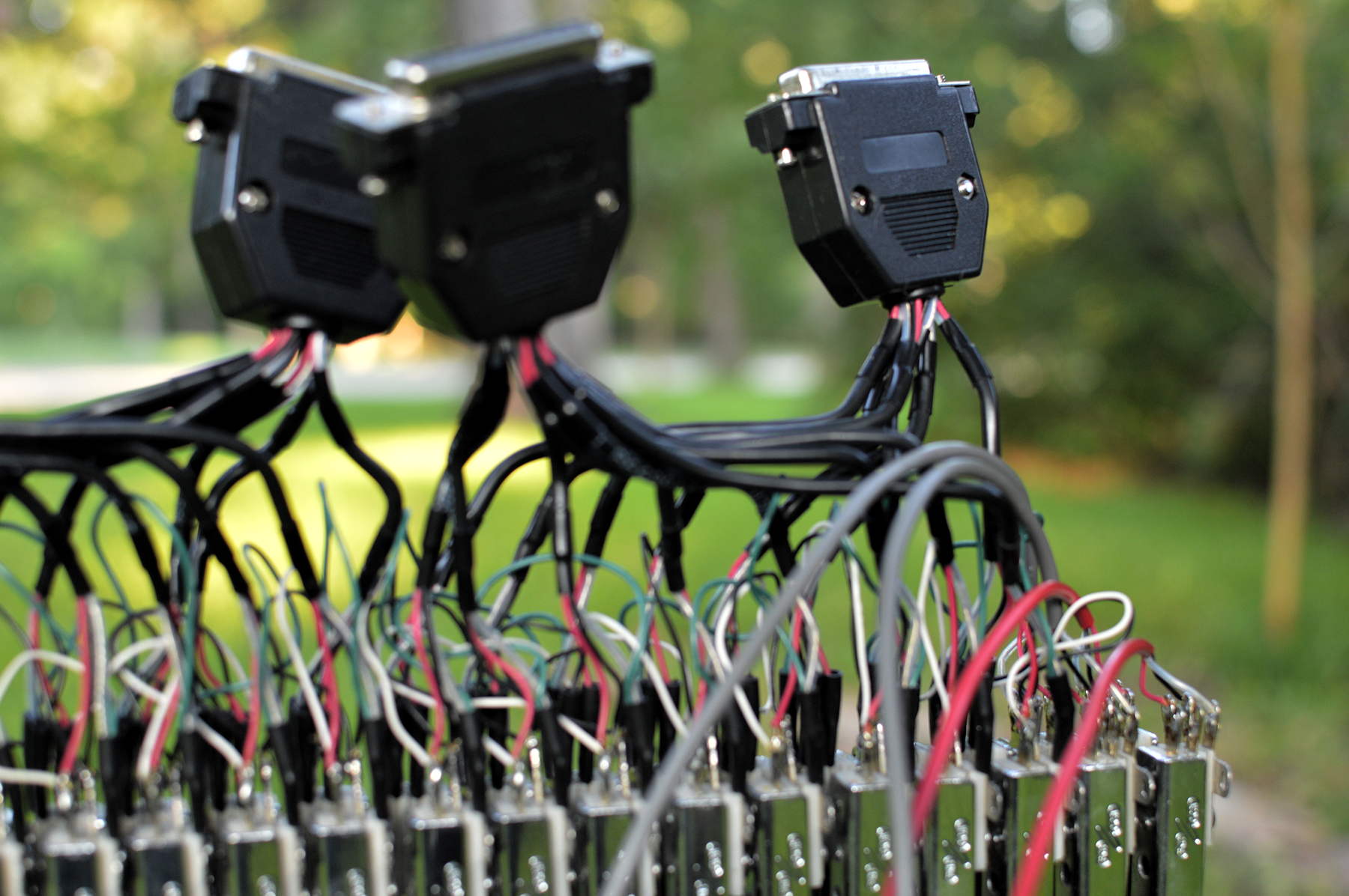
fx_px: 1965
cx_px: 674
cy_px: 448
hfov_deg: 37.9
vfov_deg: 25.7
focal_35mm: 52
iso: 450
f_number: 4
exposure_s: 1/60
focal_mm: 35
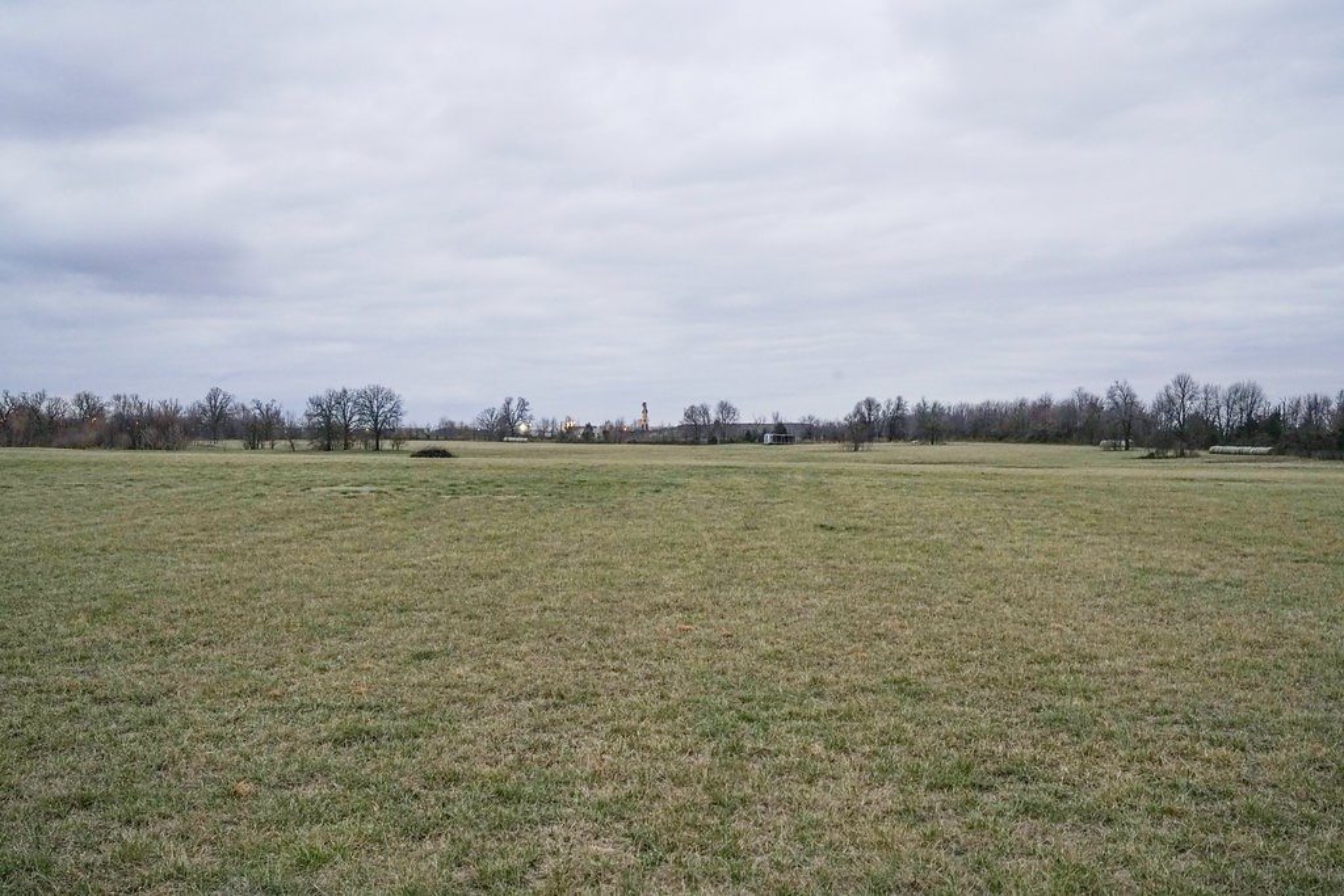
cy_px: 448
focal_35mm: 35
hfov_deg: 54.4
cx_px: 672
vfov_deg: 37.9
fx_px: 1307
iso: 1600
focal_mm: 35
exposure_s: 1/8
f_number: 9
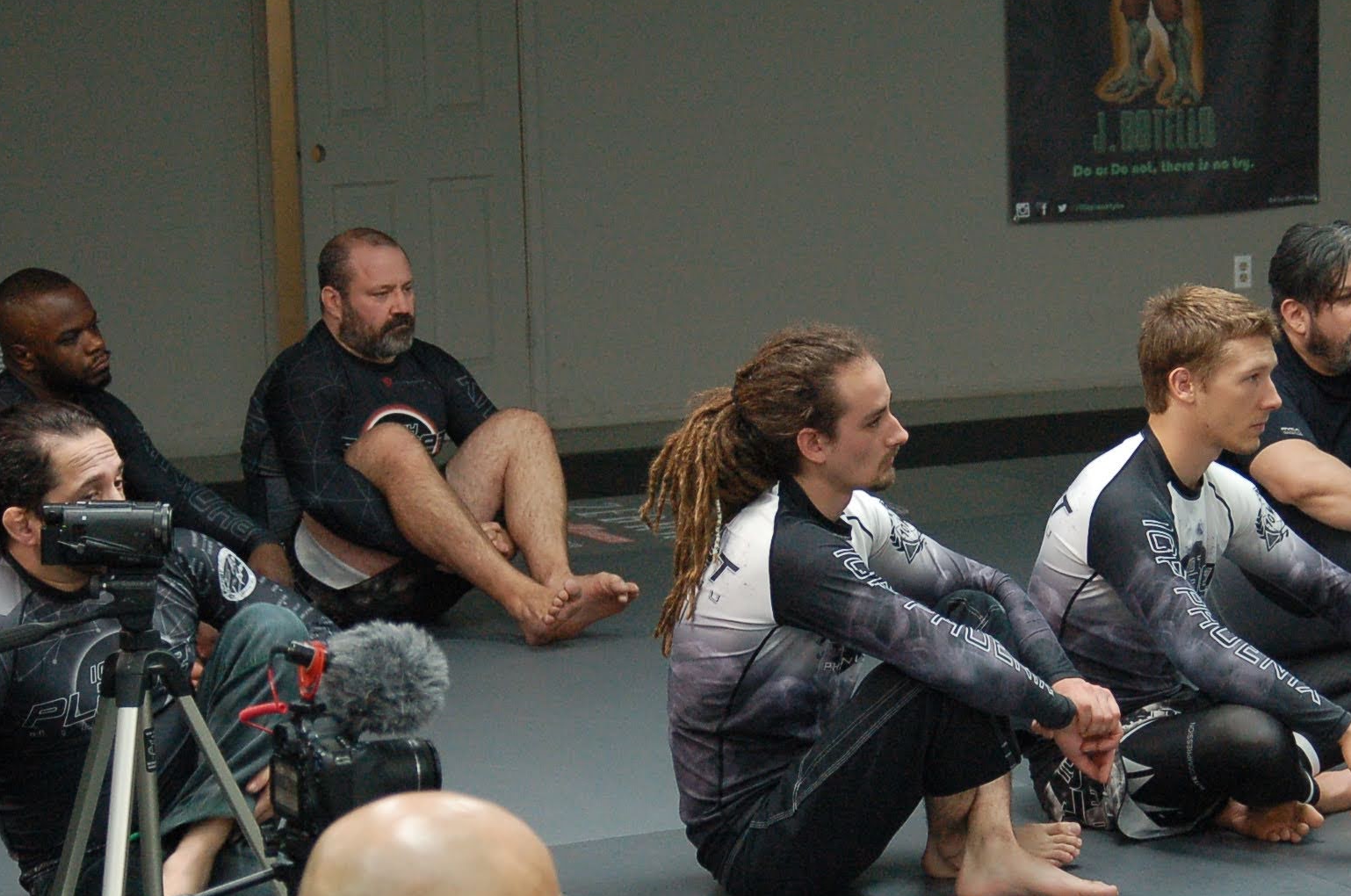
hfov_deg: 18.6
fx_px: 4121
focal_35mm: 110
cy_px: 550
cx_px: 905
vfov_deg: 12.4
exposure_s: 1/80
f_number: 4.5
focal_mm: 50
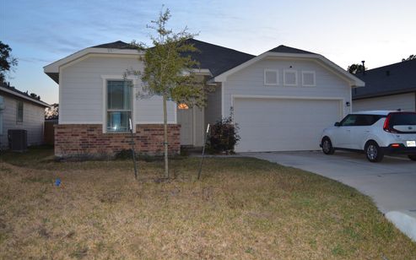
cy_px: 120
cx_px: 210
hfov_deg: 61.2
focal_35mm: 31
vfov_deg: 40.6
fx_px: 351
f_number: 3.5
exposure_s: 1/60
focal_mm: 20
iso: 800
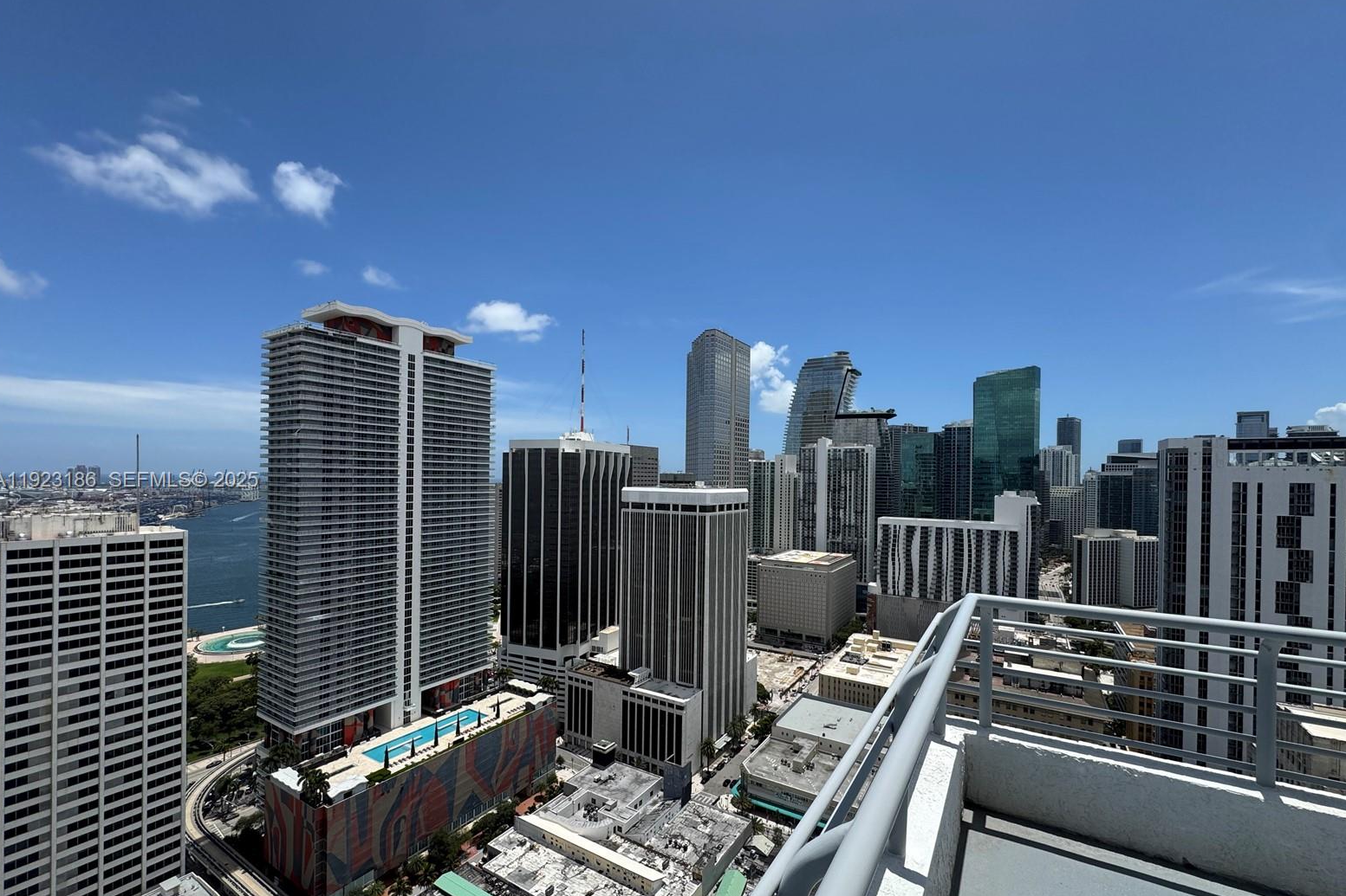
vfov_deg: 77.2
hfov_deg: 100.4
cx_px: 682
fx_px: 561
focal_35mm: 15
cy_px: 481
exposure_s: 1/3247
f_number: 2.2
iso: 50
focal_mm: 2.22
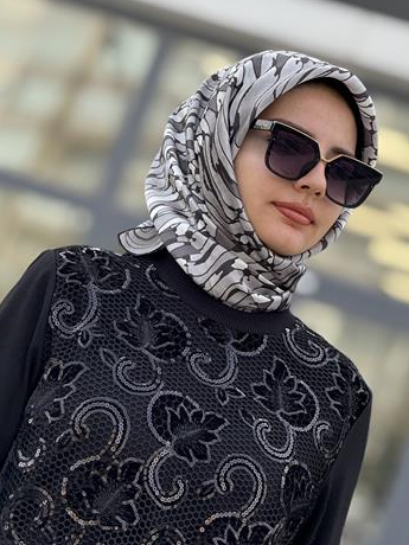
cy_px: 304
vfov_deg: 14.2
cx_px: 206
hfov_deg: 10.7
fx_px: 2190
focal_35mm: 139
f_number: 2.8
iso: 50
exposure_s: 1/352
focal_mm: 15.66
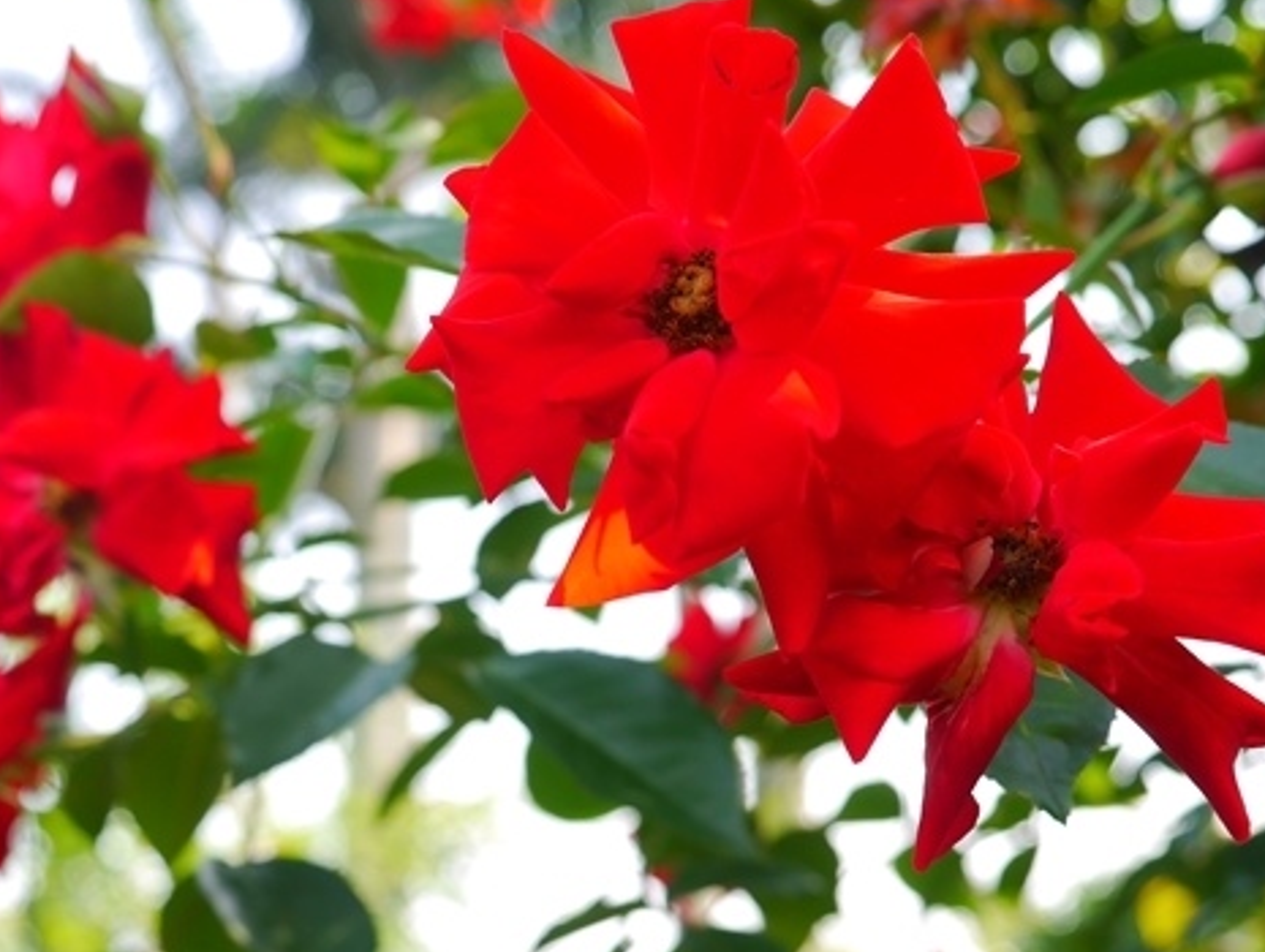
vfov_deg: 26.6
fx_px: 2013
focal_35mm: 55
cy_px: 526
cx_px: 541
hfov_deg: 34.8
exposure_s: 1/160
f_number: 5
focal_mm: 20
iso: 160
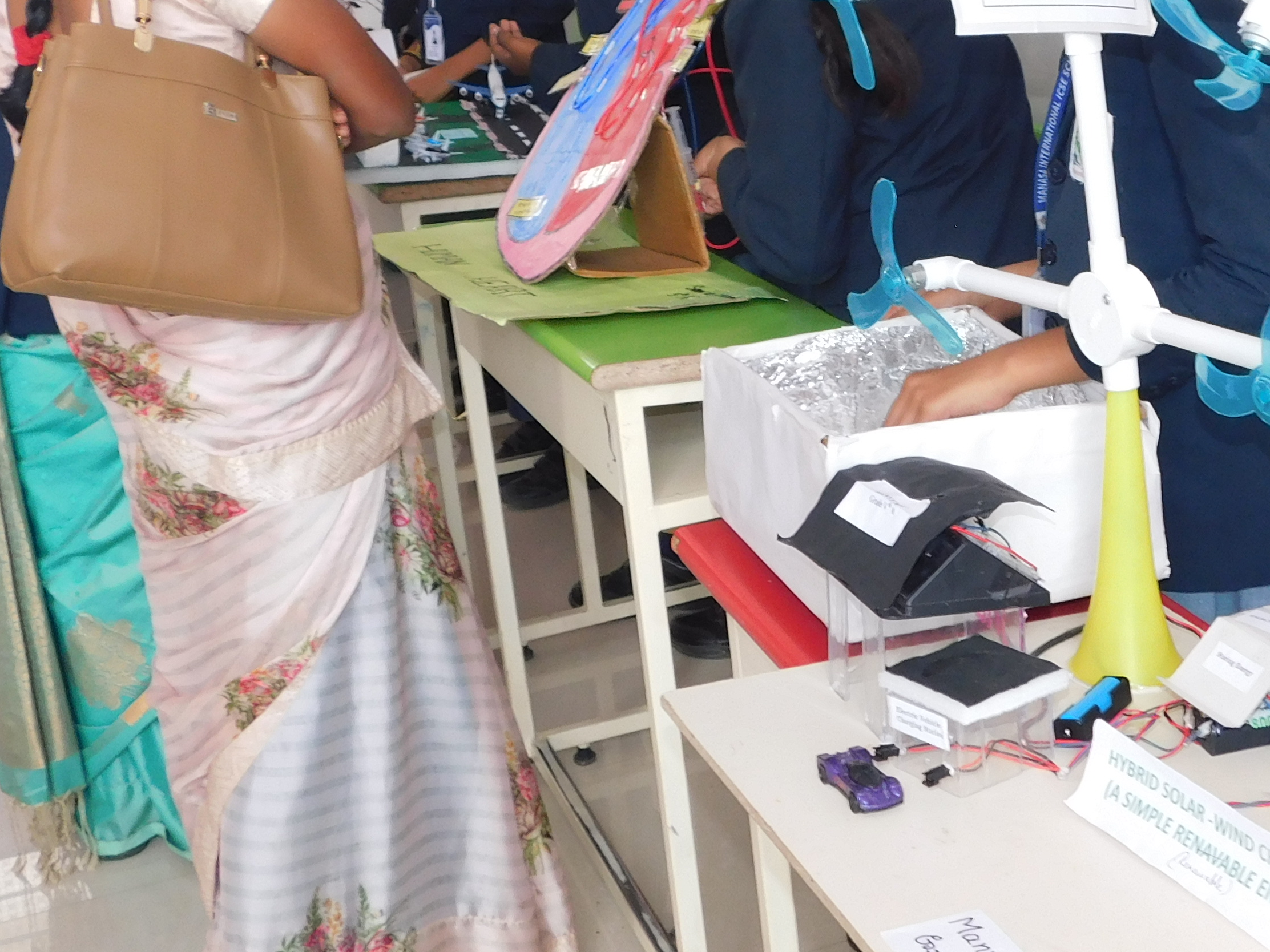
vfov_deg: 24.9
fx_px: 2128
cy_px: 228
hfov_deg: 32.8
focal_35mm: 58
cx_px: 885
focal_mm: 4.9
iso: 125
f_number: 3.2
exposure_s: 1/40
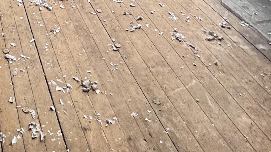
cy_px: -216
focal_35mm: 56
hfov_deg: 32.8
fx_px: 402
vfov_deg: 14.2
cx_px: -24
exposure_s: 1/99
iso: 80
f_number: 2.2
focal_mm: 2.22
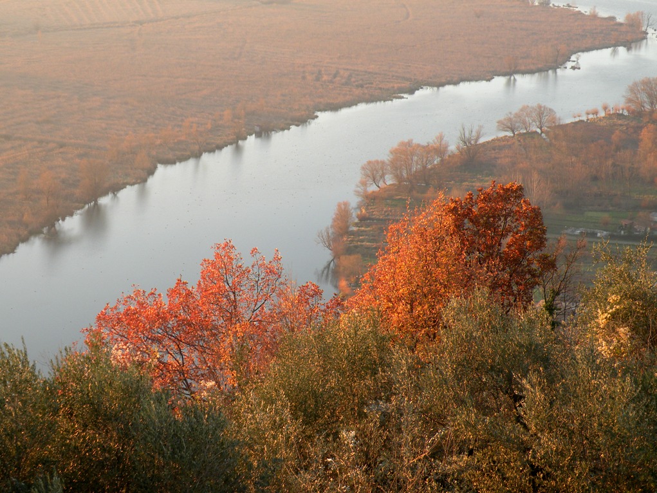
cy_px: 246
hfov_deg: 25.7
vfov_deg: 19.4
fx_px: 1443
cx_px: 328
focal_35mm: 76
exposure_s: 1/79.6
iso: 64
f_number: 4
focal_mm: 13.4
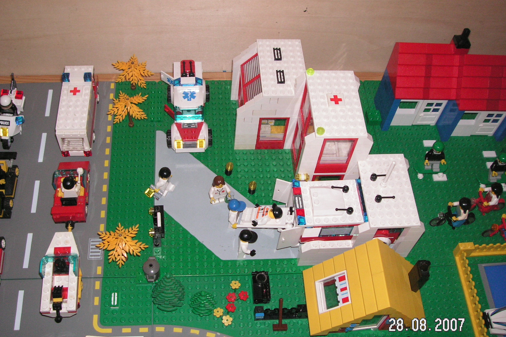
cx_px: 252
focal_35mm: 40
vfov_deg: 33.4
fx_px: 562
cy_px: 170
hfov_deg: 48.5
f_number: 3.3
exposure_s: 1/45
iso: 160
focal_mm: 6.3
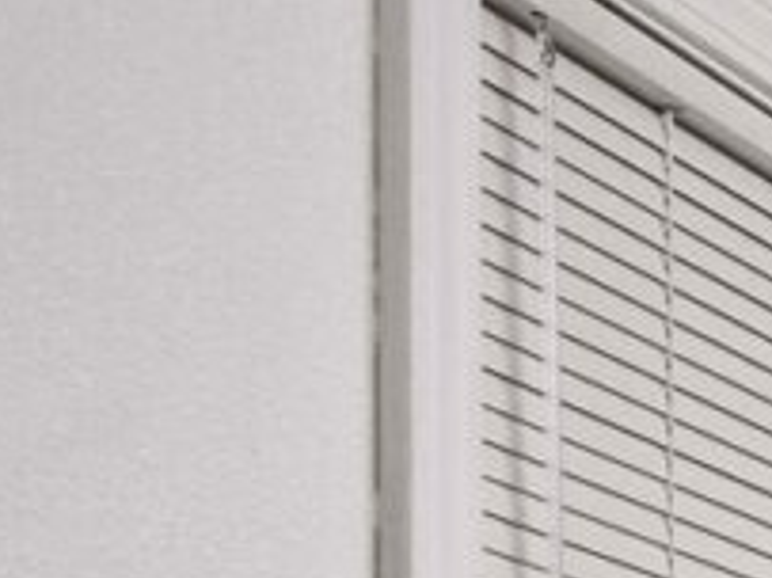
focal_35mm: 106
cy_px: 1375
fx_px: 2363
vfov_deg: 11.6
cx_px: 2578
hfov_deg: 10.1
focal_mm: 16
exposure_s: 1/30
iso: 80
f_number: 7.1
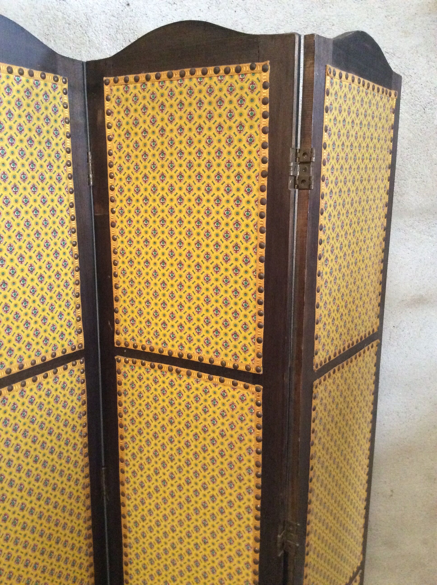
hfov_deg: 44.1
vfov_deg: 56.9
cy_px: 292
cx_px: 218
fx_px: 540
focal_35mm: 32
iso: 400
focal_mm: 3.3
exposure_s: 1/17
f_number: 2.4
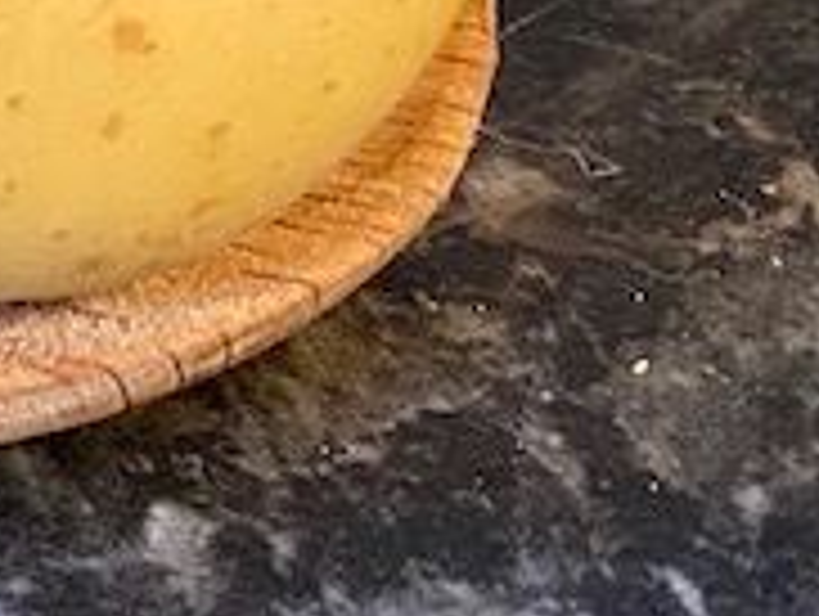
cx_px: -864
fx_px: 2701
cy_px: -328
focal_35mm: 114
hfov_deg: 14.2
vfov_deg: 12.4
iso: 250
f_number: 1.8
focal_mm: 4.25
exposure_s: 1/60
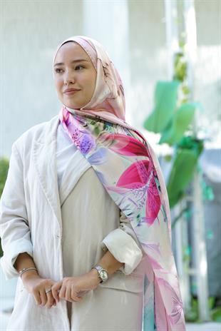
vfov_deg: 14.6
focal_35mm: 140
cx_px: 110
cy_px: 166
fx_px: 1287
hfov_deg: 9.8
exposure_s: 1/125
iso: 640
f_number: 5.6
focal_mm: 140
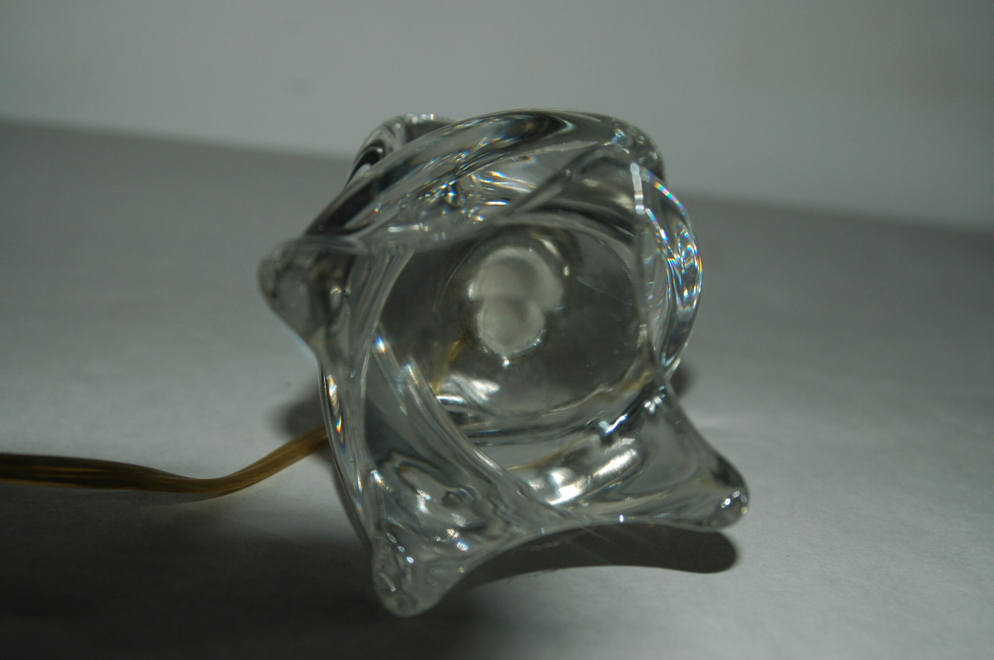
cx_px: 497
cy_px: 330
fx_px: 1448
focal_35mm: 52
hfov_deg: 37.9
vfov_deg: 25.7
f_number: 5.6
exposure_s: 1/125
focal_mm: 35
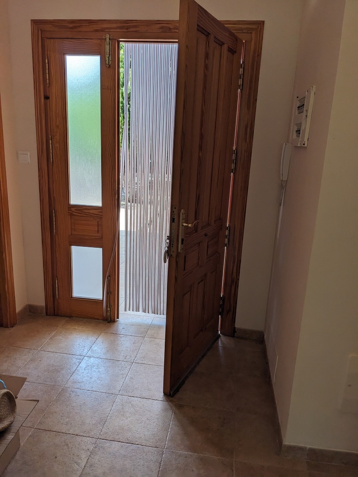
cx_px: 179
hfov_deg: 51.4
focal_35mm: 27
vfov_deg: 65.3
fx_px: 372
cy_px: 238
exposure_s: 1/264
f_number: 1.73
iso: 46
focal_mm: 4.38
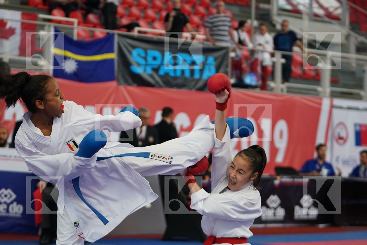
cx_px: 184
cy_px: 122
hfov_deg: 17.1
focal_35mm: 120
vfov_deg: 11.4
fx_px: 1223
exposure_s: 1/800
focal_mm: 80
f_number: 2.8
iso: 1250
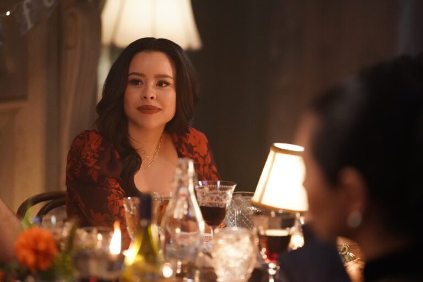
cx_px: 212
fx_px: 1645
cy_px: 141
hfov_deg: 14.7
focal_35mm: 140
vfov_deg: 9.8
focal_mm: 140
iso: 10000
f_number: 2.8
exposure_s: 1/250
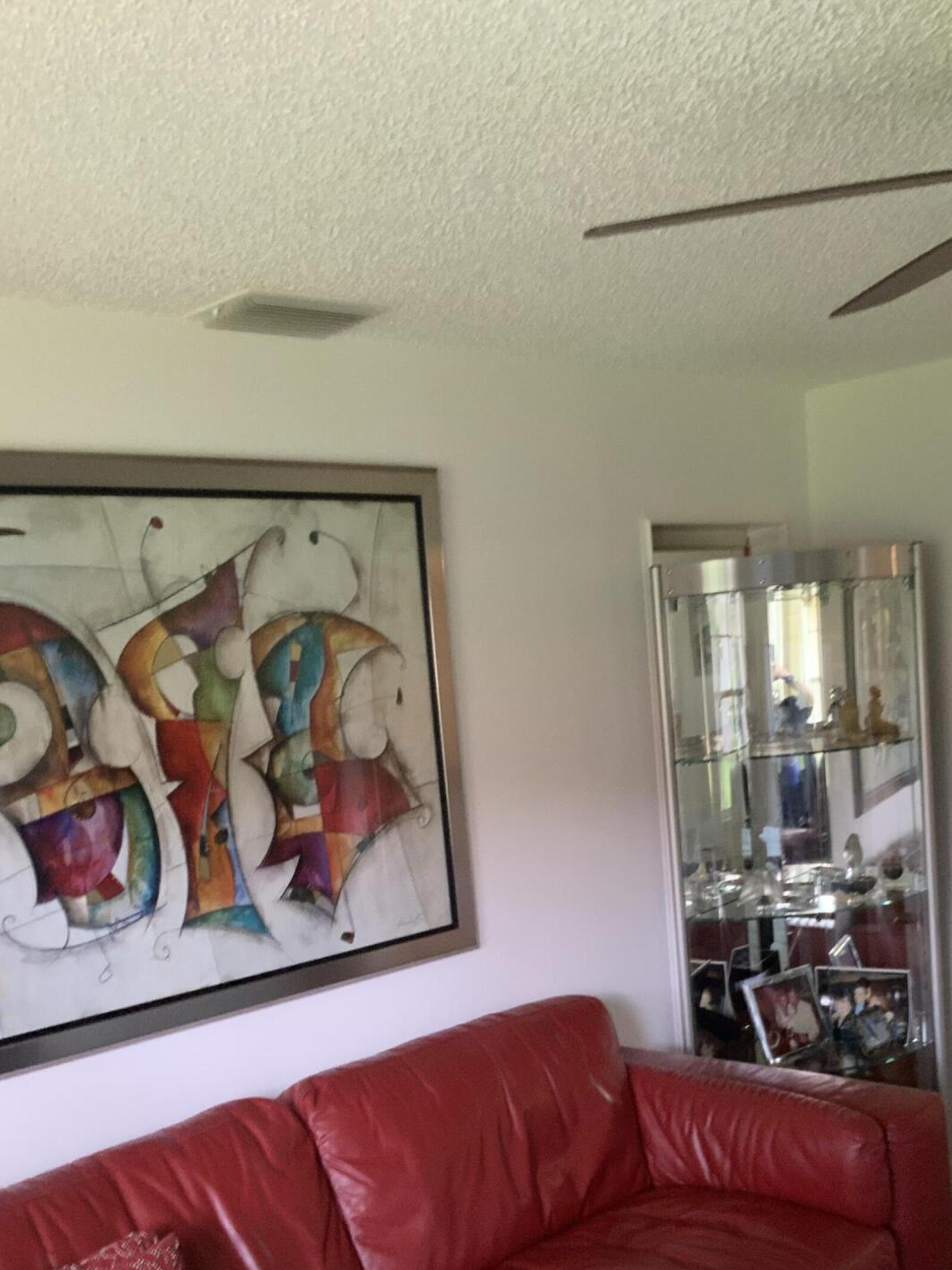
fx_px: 1504
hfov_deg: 35.1
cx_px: 514
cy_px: 887
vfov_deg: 44.8
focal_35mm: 41
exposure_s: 1/60
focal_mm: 3
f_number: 1.8
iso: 250
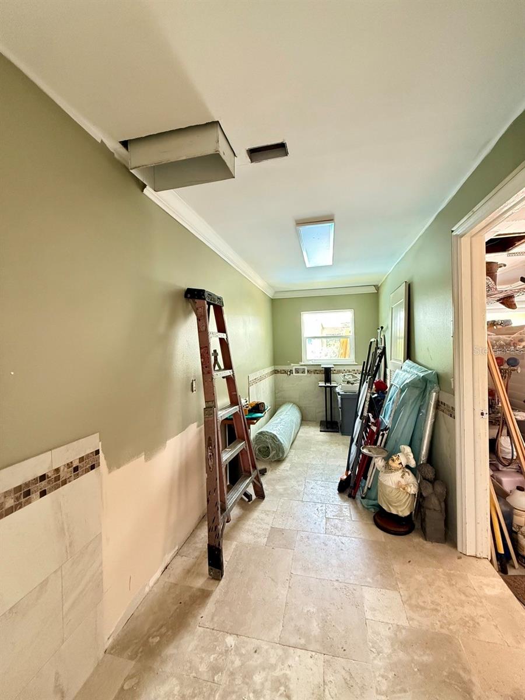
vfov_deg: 102.1
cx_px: 262
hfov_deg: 85.7
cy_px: 350
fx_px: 283
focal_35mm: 14
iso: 640
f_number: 2.2
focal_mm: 2.22
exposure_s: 1/60
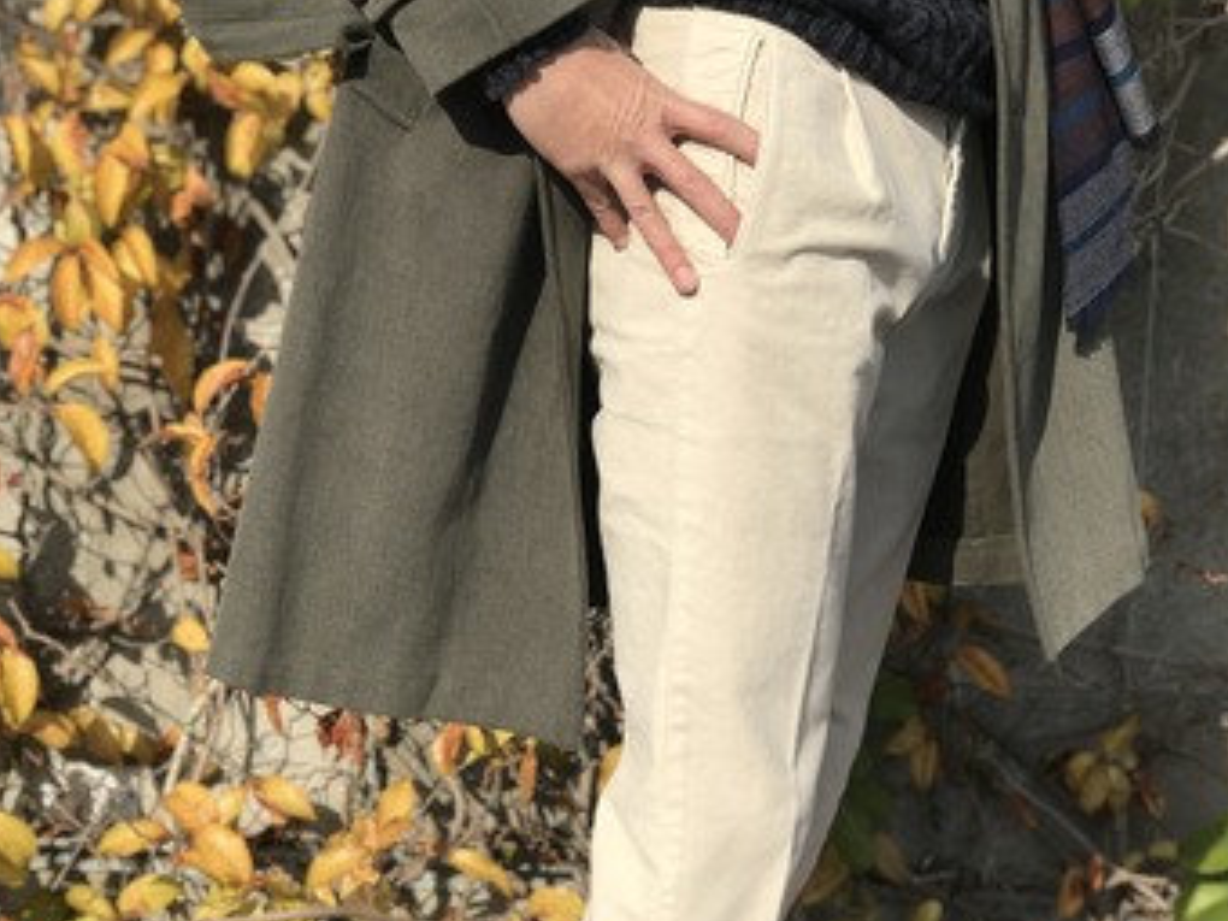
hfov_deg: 29.0
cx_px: 650
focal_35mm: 67
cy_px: 448
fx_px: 2377
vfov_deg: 21.9
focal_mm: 6.6
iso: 20
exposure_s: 1/1140
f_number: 2.8
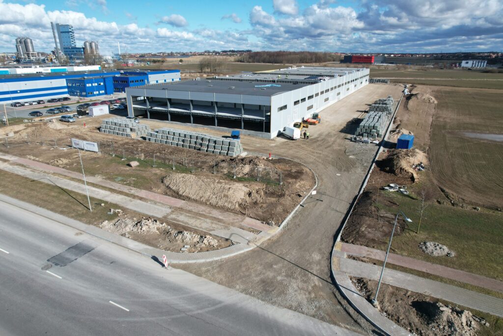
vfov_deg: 57.2
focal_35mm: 22
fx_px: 307
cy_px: 168
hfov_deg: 78.6
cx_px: 252
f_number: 2.8
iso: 100
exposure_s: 1/1600
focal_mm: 8.38
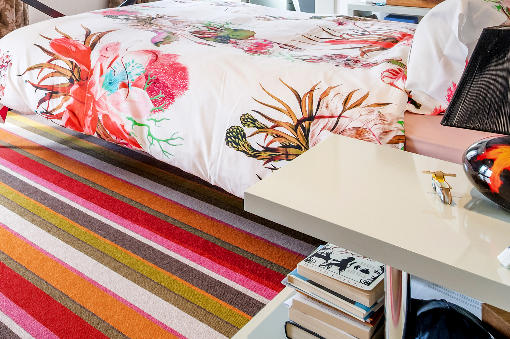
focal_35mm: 38
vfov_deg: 30.3
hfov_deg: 41.7
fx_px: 538
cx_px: -34
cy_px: -58
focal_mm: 14
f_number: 9
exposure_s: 1/10
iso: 400
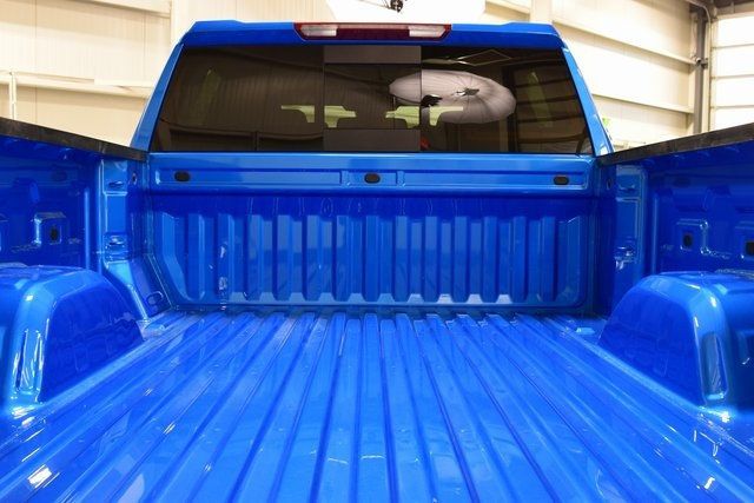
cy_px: 252
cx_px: 377
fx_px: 754
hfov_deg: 53.1
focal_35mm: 36
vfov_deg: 36.9
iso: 640
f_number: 6.3
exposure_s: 1/15
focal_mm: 24
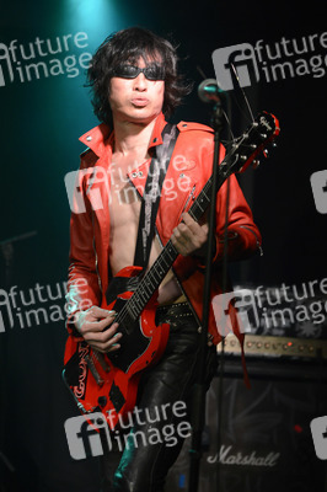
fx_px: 955
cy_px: 246
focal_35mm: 70
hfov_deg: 19.4
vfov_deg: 28.9
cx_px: 164
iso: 2500
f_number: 2.8
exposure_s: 1/200
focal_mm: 70
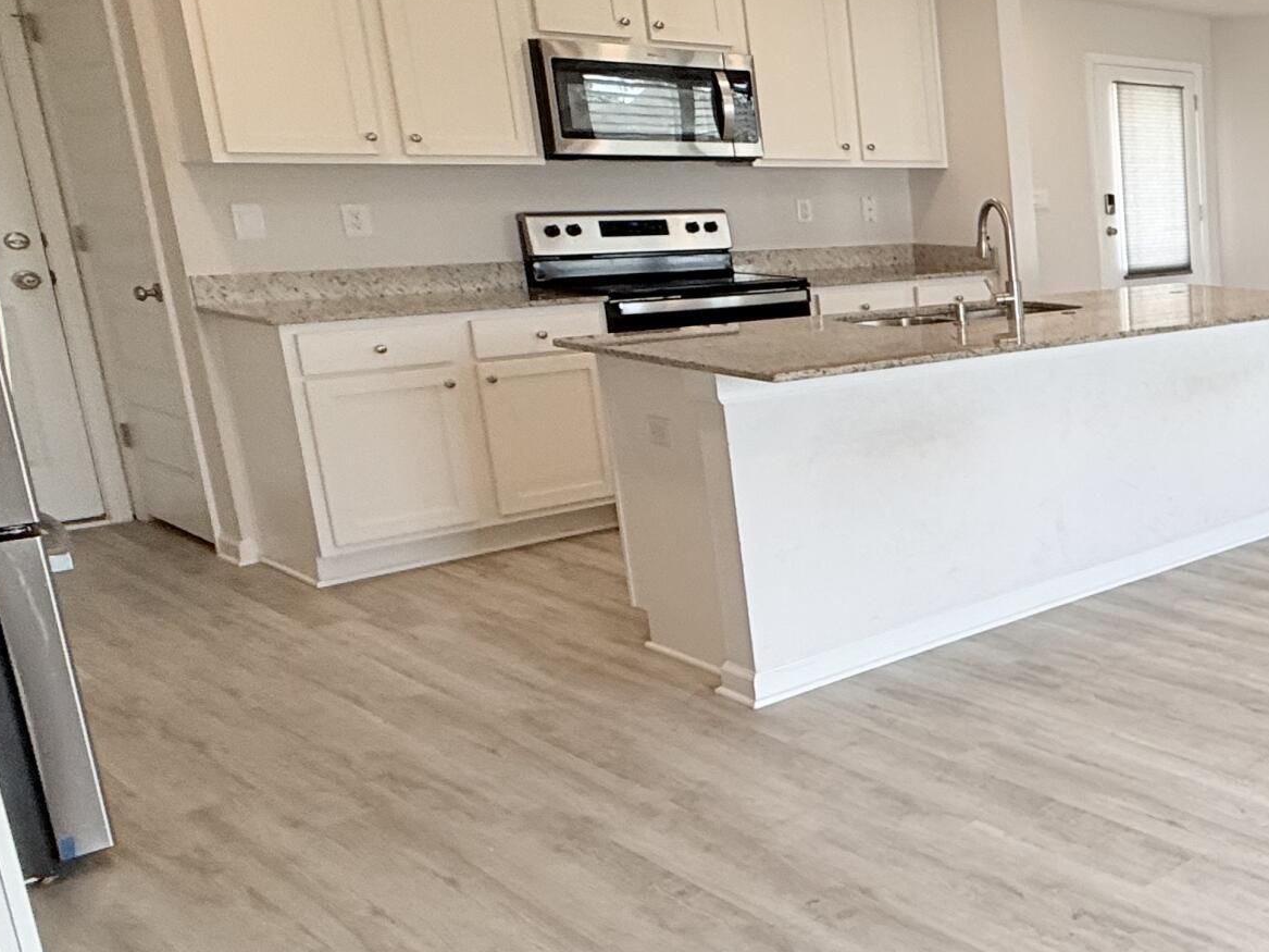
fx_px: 1320
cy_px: 444
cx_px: 1551
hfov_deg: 37.6
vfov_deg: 39.6
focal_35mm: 36
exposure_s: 1/120
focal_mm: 2.22
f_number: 2.2
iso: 100
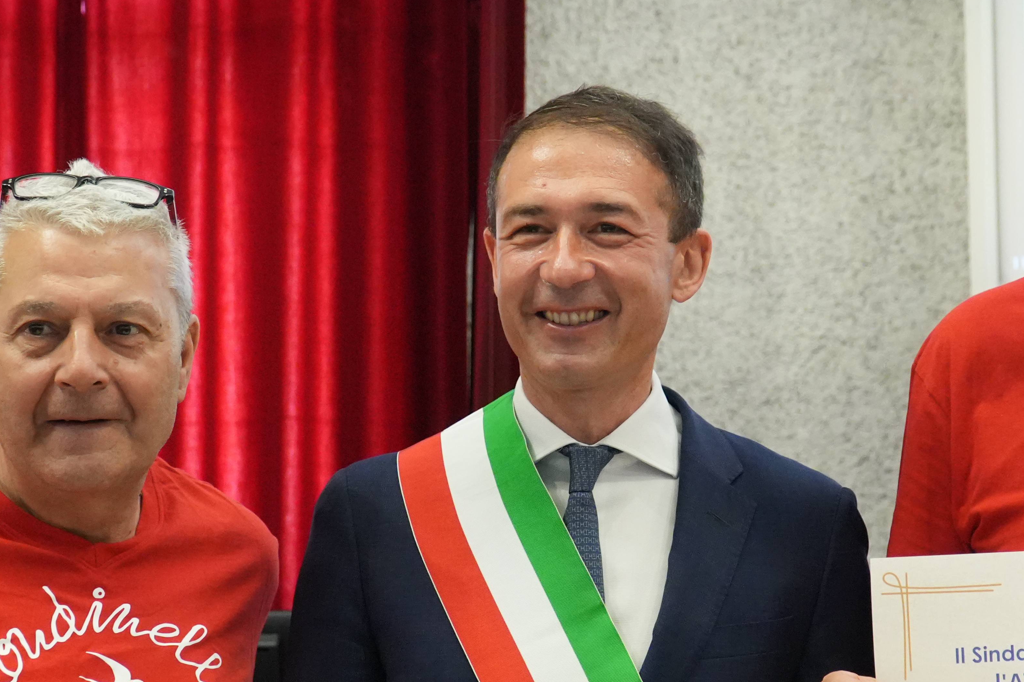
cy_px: 404
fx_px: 2503
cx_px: 641
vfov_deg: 15.5
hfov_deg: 23.1
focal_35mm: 88
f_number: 4.5
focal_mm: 30
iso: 3200
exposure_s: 1/80
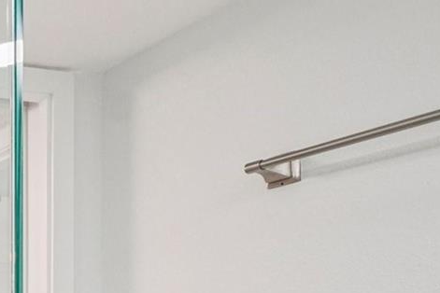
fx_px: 623
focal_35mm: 51
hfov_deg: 25.4
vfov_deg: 23.8
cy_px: 363
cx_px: -267
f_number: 8
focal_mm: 10
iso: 400
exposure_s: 1/30
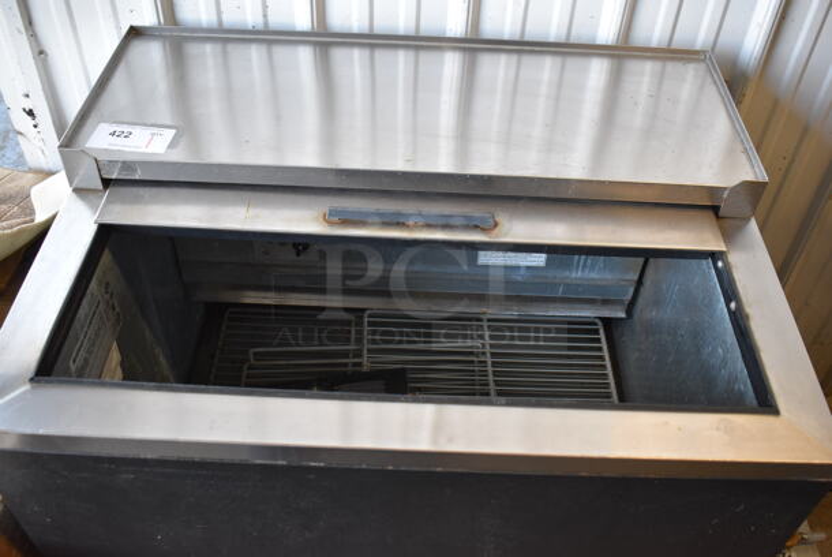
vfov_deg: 38.4
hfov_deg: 55.1
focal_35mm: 34
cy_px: 278
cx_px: 416
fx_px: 798
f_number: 3.8
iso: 1100
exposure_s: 1/125
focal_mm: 23
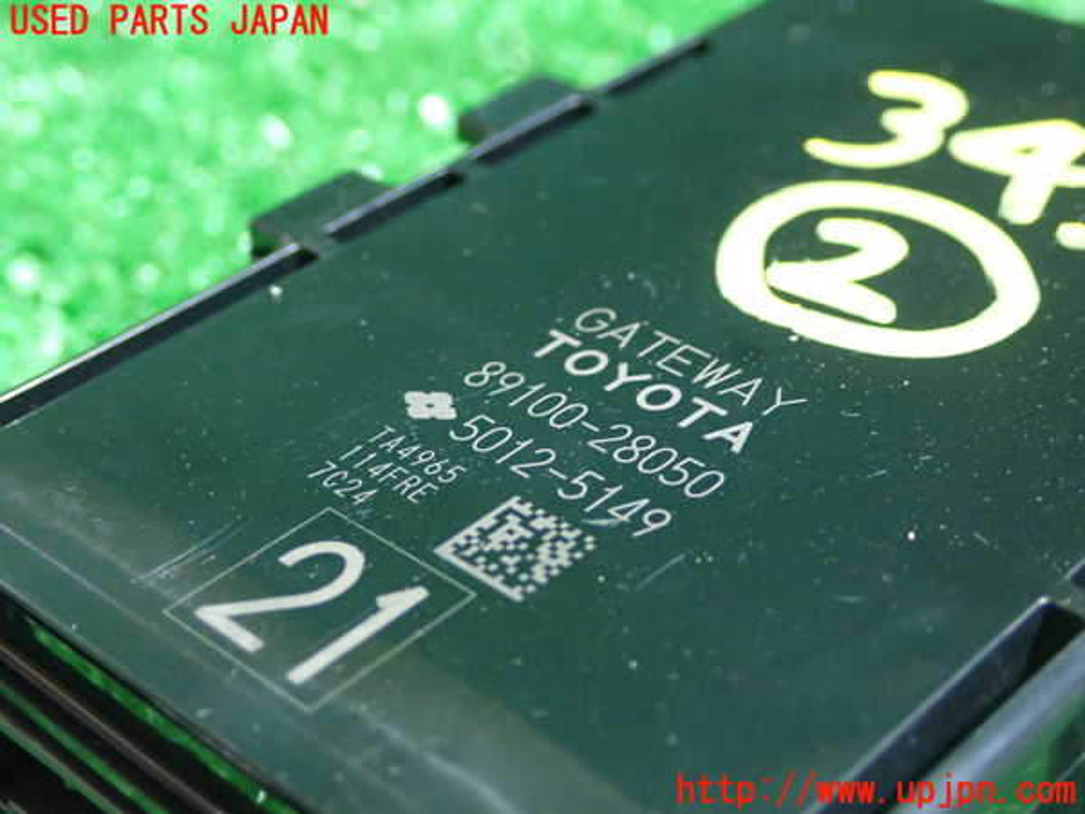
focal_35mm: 62
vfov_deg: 23.7
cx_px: 542
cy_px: 407
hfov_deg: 31.2
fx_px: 1943
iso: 1000
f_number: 3.6
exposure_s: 1/15
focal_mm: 11.09
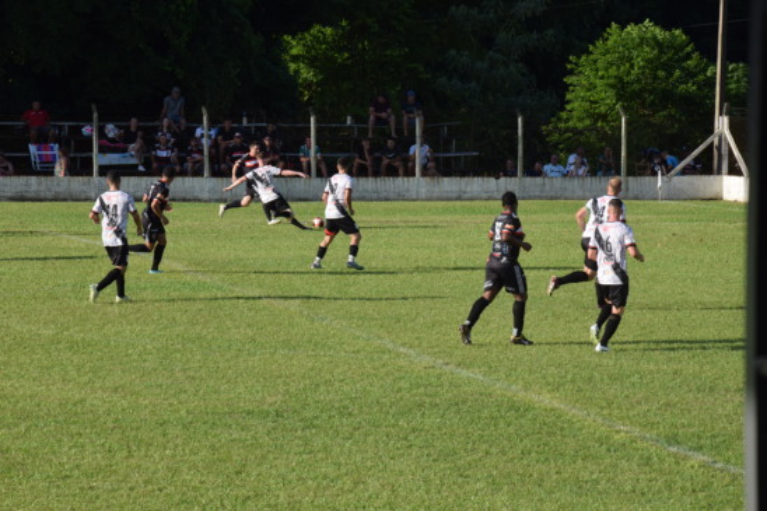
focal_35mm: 158
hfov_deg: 13.0
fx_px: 3354
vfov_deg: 8.7
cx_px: 384
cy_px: 256
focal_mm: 105
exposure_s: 1/320
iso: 200
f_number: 9
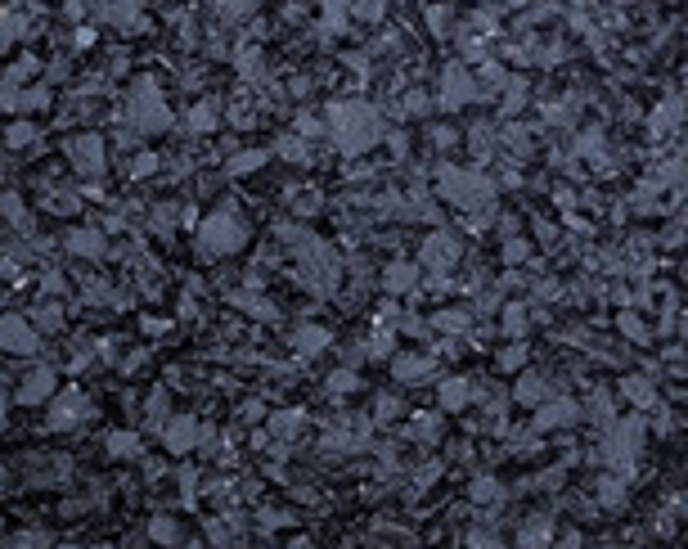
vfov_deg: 6.1
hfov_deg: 7.5
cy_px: 1195
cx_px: -737
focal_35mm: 246
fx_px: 5003
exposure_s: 1/120
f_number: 2.4
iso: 16
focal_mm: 6
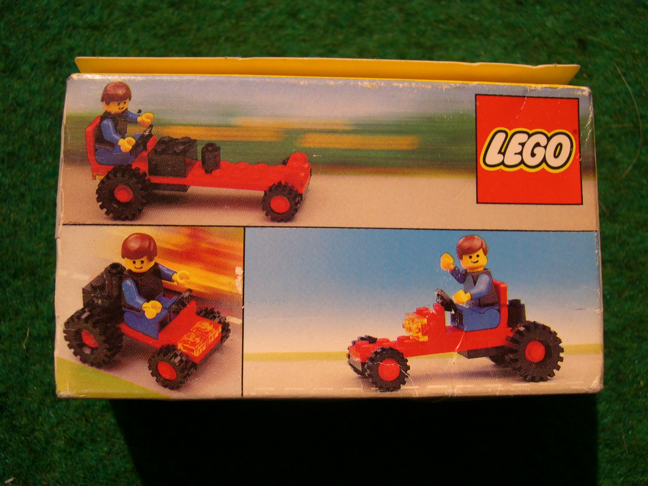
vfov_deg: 37.7
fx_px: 711
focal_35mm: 38
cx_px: 324
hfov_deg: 49.0
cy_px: 243
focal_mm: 8
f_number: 2.8
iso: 100
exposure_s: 1/5.5
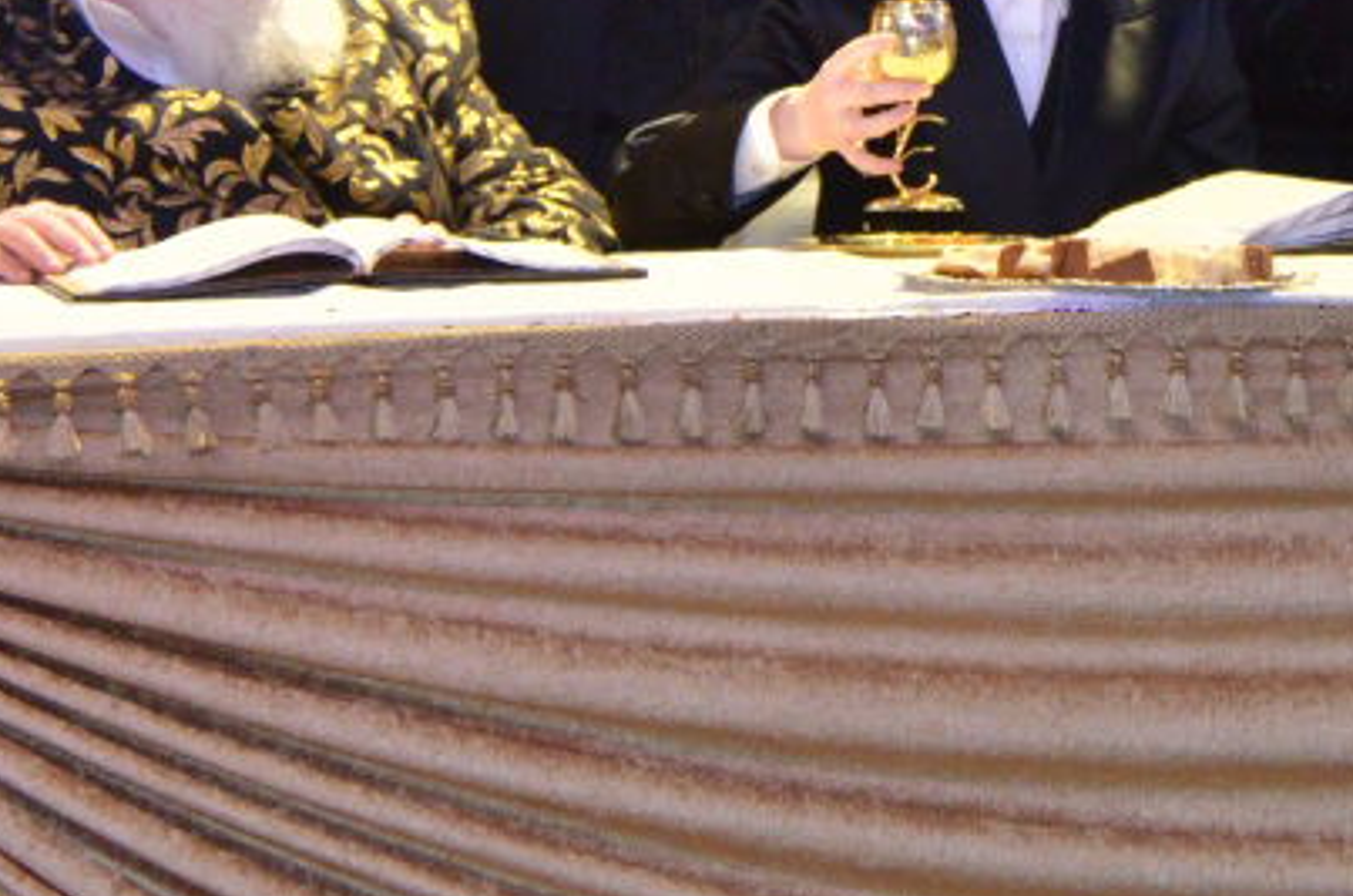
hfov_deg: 6.3
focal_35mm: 328
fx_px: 12303
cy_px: -94
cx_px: 1266
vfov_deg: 4.2
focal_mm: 86
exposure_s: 1/100
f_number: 5.6
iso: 2500
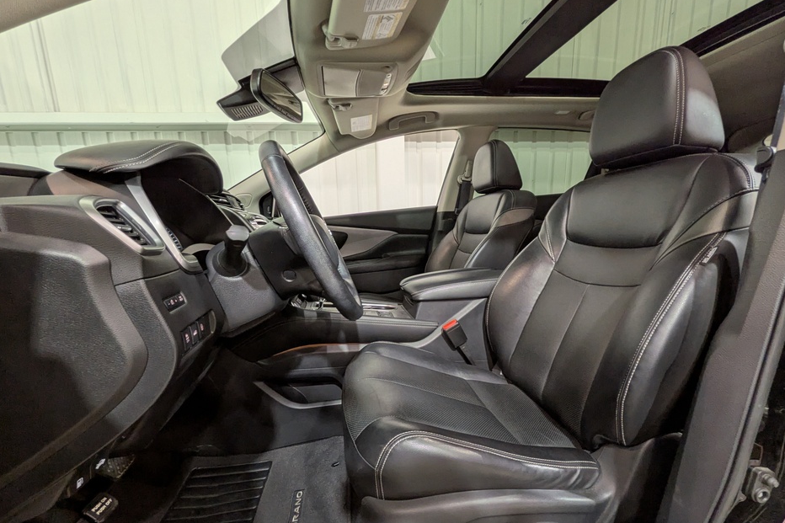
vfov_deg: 73.3
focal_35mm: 16
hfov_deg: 96.7
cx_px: 384
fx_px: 349
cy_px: 300
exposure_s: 1/24
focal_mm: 1.83
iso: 103
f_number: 2.2
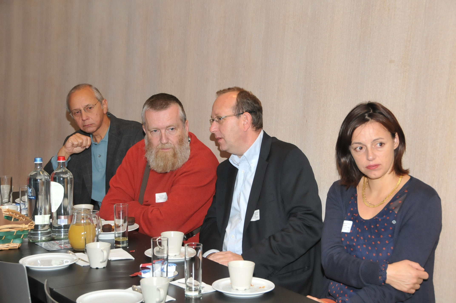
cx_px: 228
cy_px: 152
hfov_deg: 28.1
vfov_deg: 18.9
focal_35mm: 72
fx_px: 911
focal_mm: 48
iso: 1000
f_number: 7.1
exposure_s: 1/80
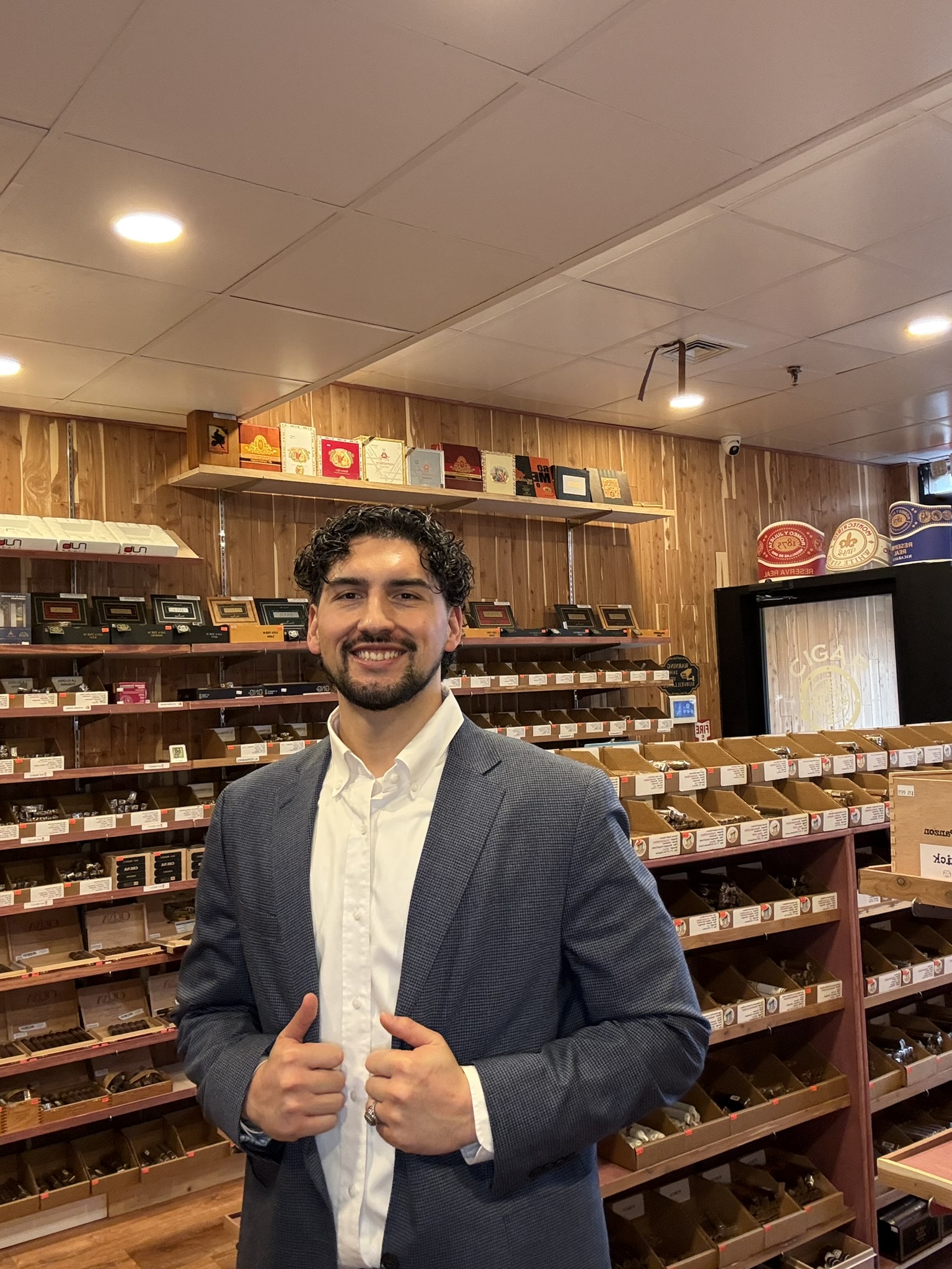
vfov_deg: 60.0
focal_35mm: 30
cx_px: 476
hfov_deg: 46.8
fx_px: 1100
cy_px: 634
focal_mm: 2.69
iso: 200
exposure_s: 1/60
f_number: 1.9
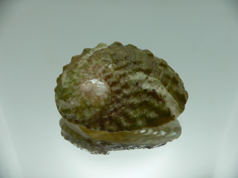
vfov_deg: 40.7
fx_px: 241
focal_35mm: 35
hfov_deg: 52.6
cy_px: 89
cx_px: 119
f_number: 2.8
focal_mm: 4.6
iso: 80
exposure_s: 1/80
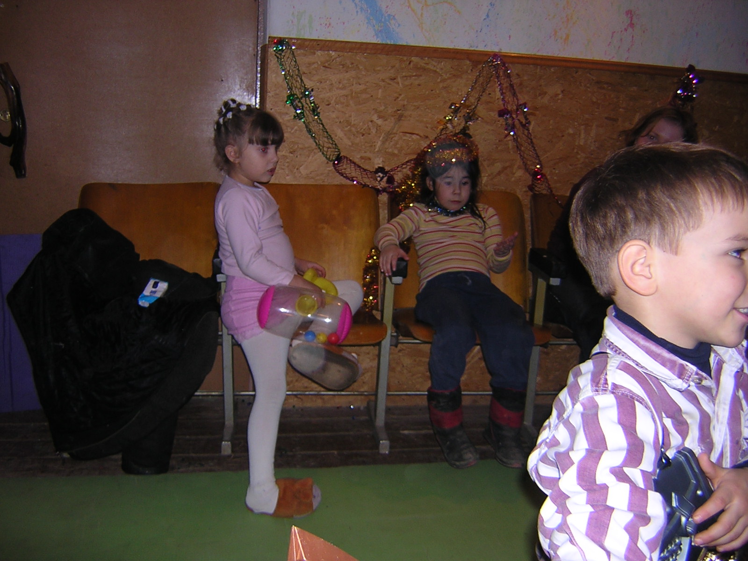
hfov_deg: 51.4
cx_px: 374
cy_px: 280
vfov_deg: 39.7
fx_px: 778
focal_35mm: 36
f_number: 2.6
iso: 100
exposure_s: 1/60.1
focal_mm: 4.7
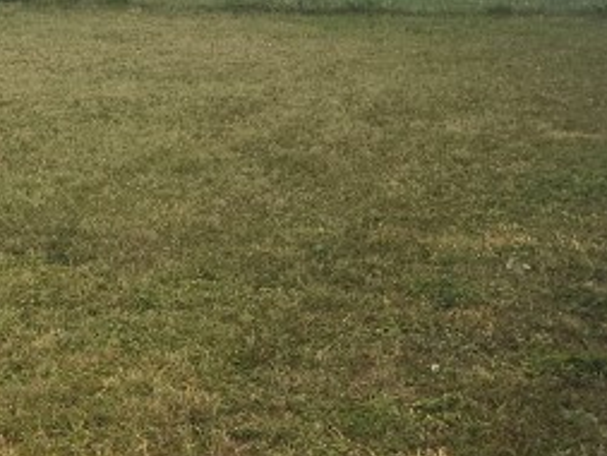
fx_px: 1632
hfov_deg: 18.5
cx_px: -314
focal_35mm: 93
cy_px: 91
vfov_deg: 15.8
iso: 20
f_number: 1.8
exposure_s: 1/699
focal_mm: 5.4
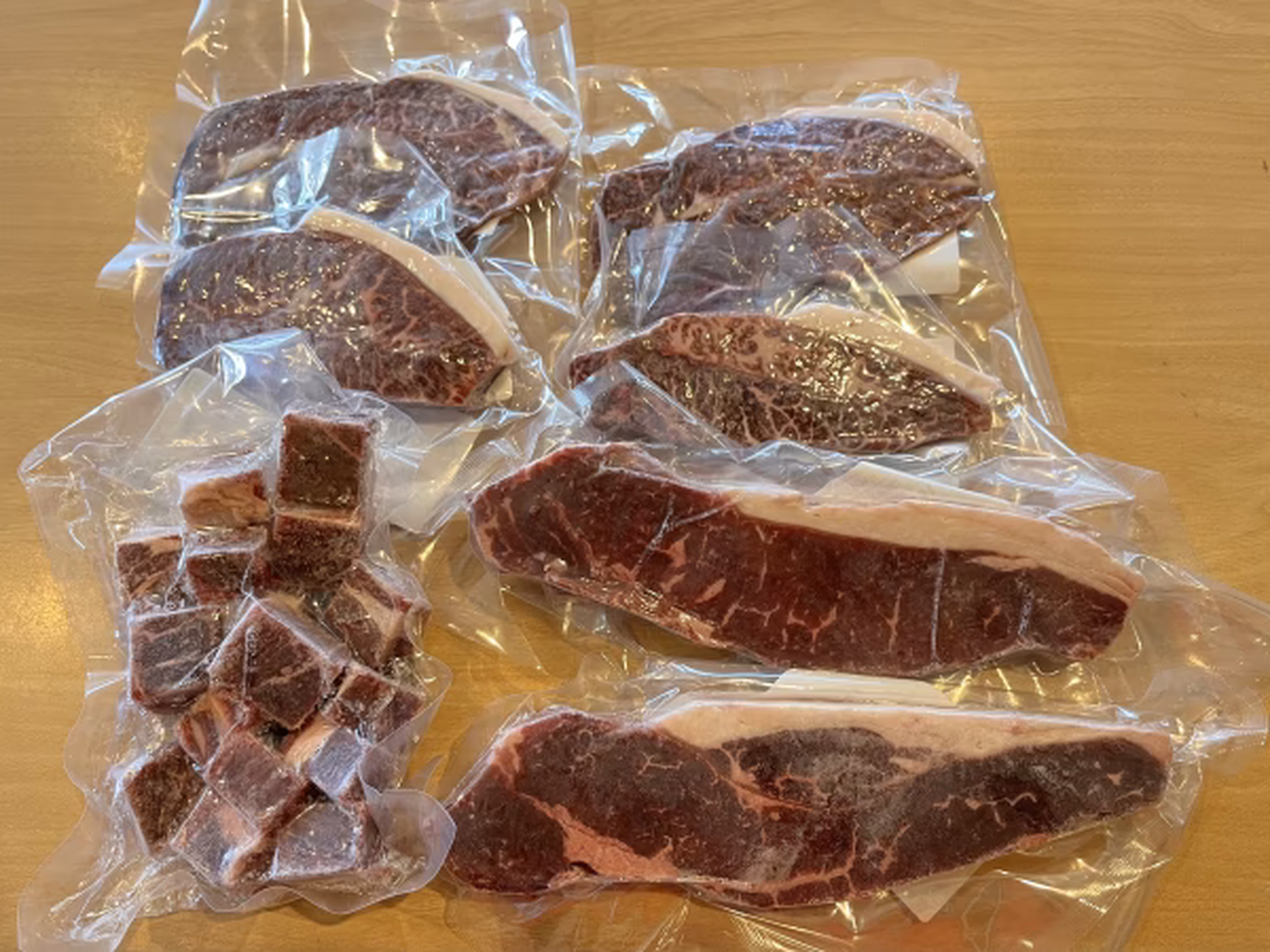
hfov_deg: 67.3
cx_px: 635
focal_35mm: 26
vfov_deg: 53.1
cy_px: 476
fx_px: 954
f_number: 1.6
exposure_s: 1/93
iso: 125
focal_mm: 5.1
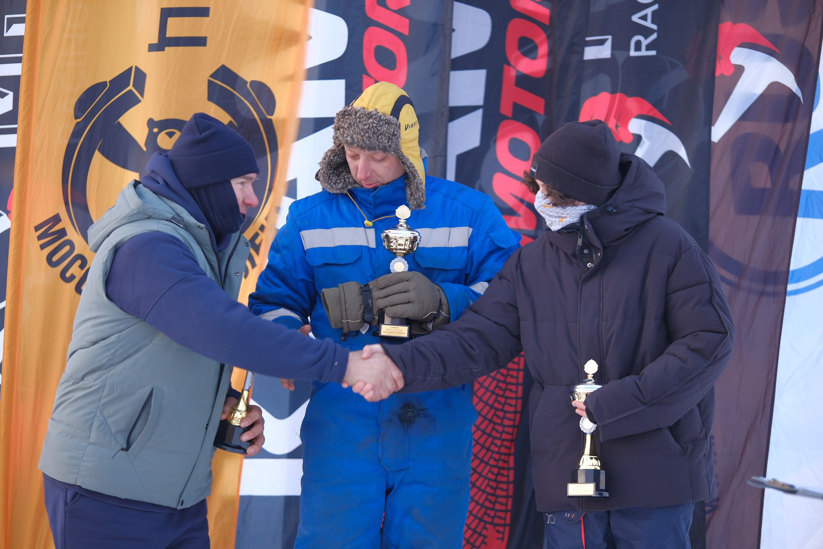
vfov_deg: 12.1
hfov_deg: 18.1
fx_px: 2583
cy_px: 274
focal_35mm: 113
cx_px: 412
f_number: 1.2
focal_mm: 75
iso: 160
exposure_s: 1/75
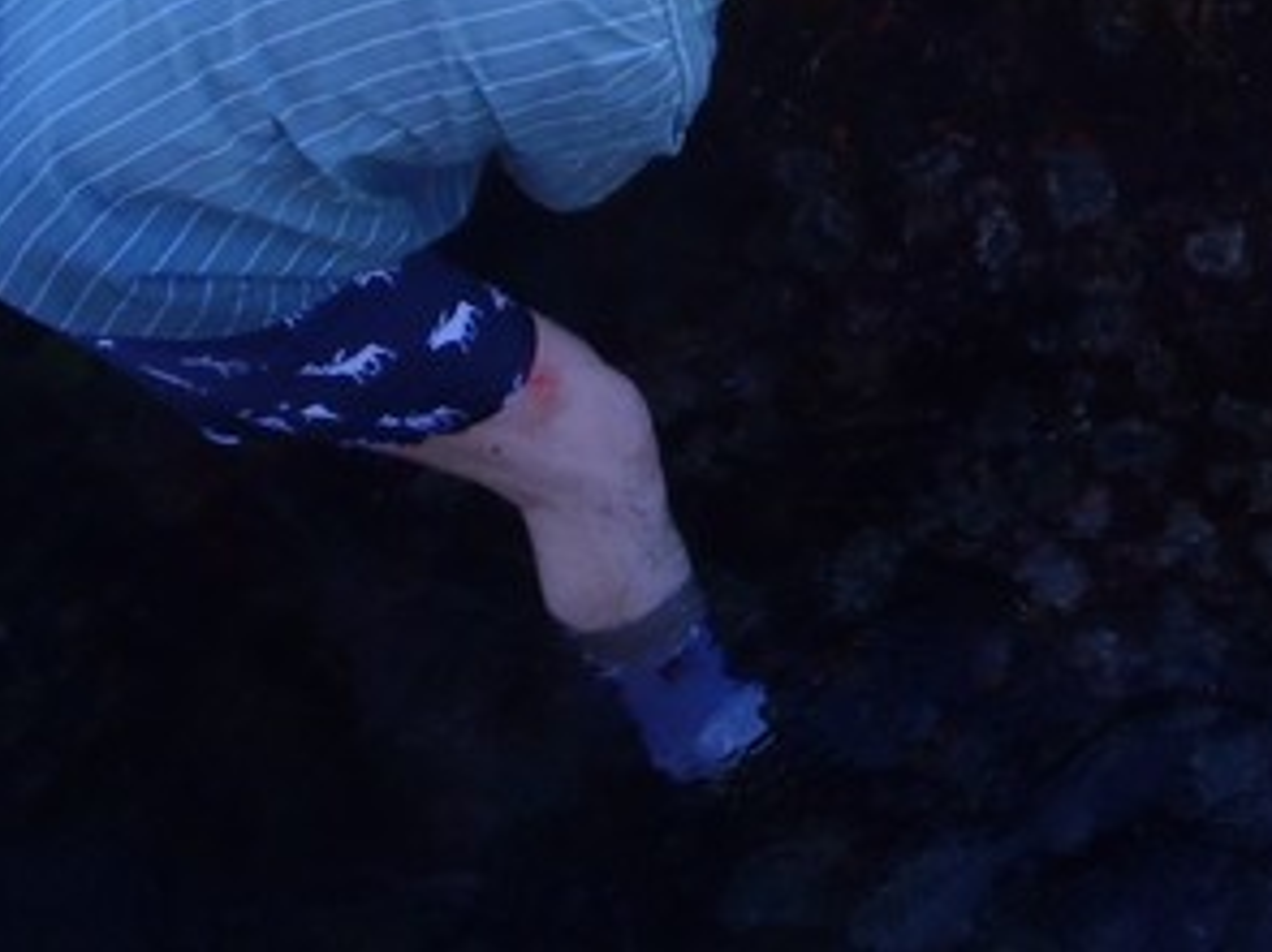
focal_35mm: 86
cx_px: 1464
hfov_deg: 21.4
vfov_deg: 15.7
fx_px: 3159
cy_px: -504
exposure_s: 1/160
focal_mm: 5
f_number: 3.5
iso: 80
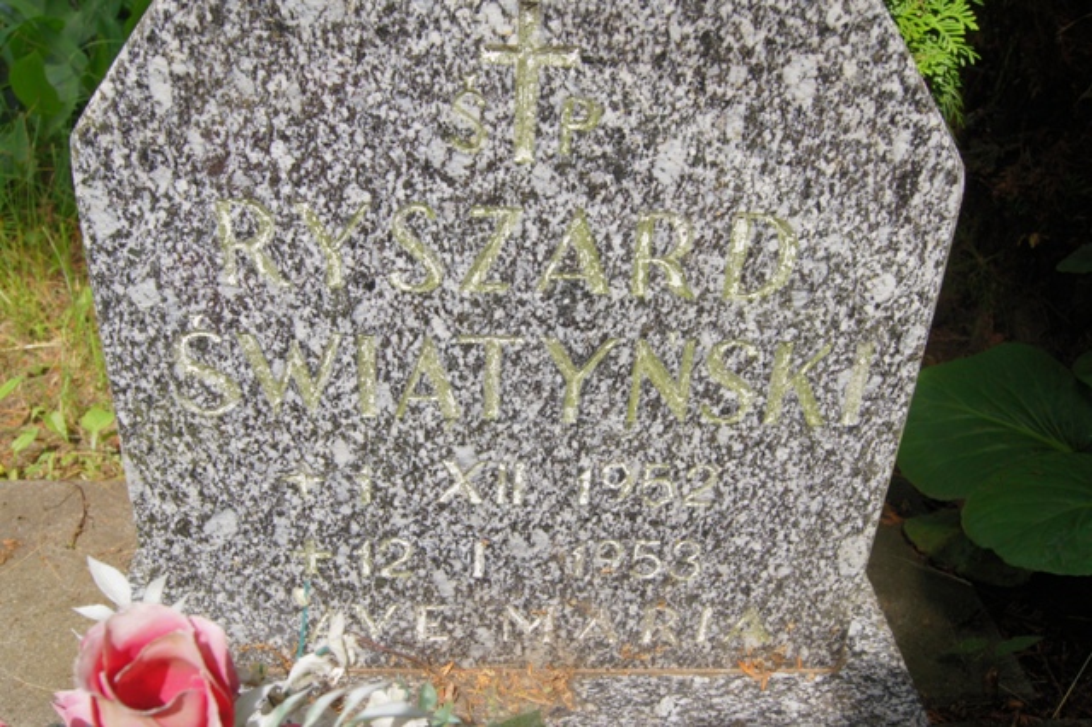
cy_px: 364
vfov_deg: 34.2
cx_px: 546
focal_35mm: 39
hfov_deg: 49.6
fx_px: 1182
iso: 200
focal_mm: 26
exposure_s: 1/250
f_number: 10
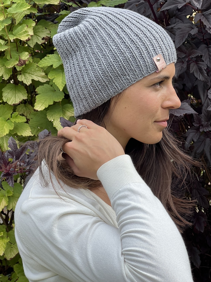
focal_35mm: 77
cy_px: 141
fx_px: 626
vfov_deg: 25.3
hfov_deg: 19.1
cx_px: 106
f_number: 2.8
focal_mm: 9
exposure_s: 1/142
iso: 32
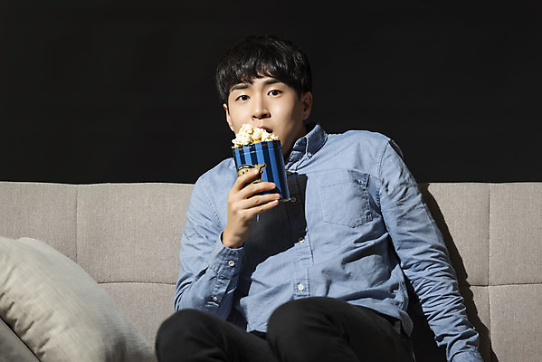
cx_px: 271
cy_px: 181
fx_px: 2937
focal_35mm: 195
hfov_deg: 10.5
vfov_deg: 7.1
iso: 100
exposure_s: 1/125
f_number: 3.5
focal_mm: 195
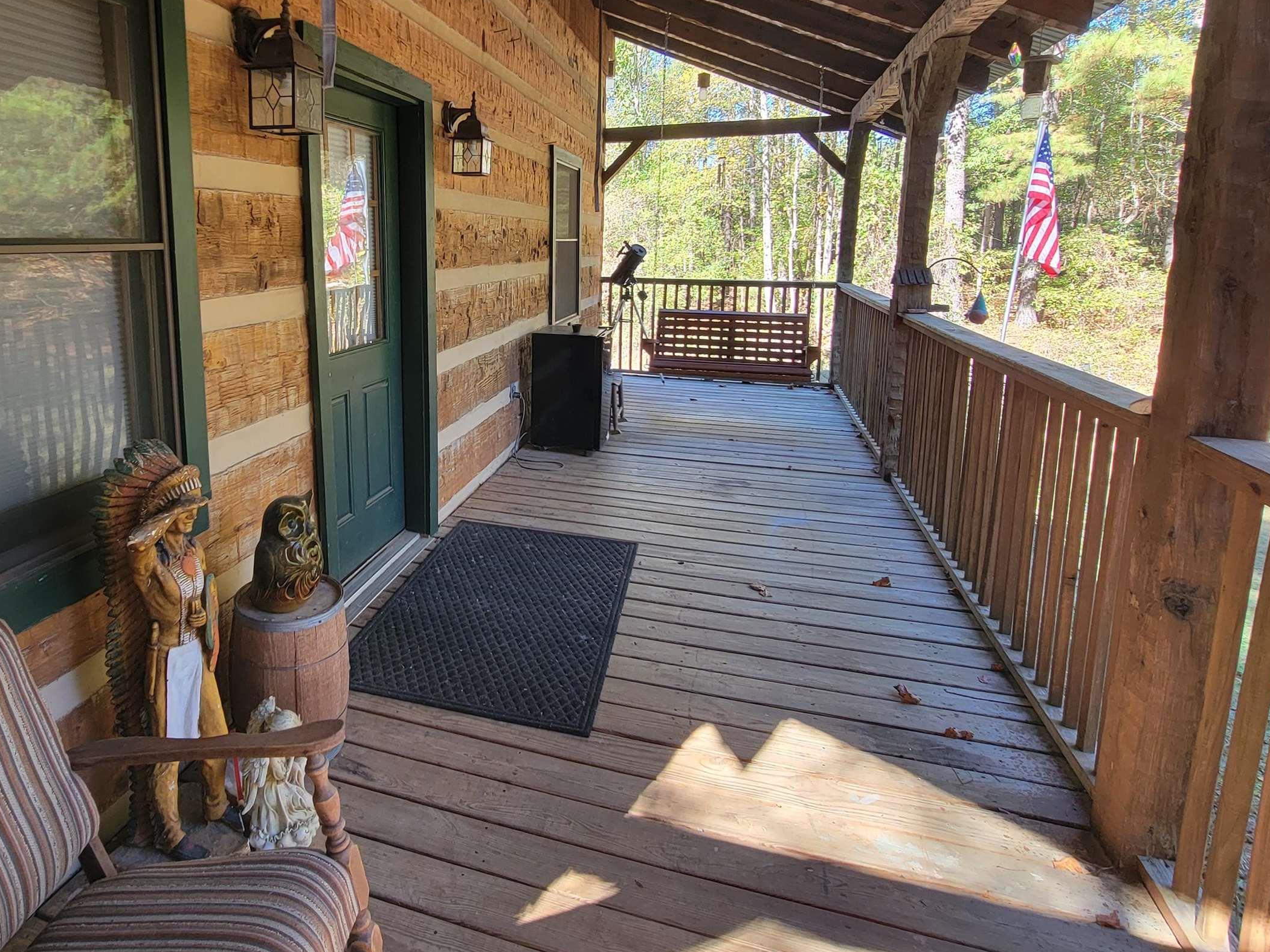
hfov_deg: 83.0
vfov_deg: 67.4
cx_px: 472
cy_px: 346
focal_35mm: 19
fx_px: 697
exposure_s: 1/60
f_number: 2.2
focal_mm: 2.2
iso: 64
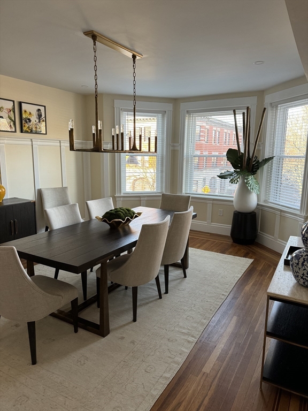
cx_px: 154
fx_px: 285
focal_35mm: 24
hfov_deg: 56.8
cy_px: 206
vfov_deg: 71.6
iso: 200
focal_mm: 6.86
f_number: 1.78
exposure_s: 1/121
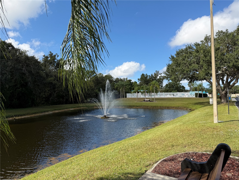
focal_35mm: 24
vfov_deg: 56.8
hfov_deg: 71.6
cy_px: 90
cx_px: 120
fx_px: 166
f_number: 1.78
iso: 80
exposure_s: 1/3279
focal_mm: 6.76
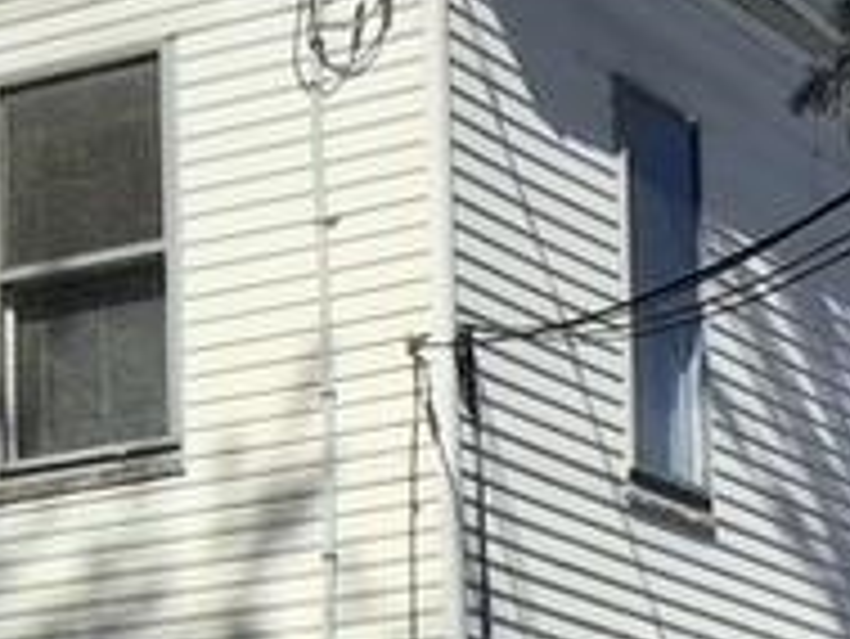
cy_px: 914
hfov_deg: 11.4
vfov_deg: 8.7
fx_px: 4128
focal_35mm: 168
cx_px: -270
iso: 25
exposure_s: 1/2398
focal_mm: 3.3
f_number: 2.4
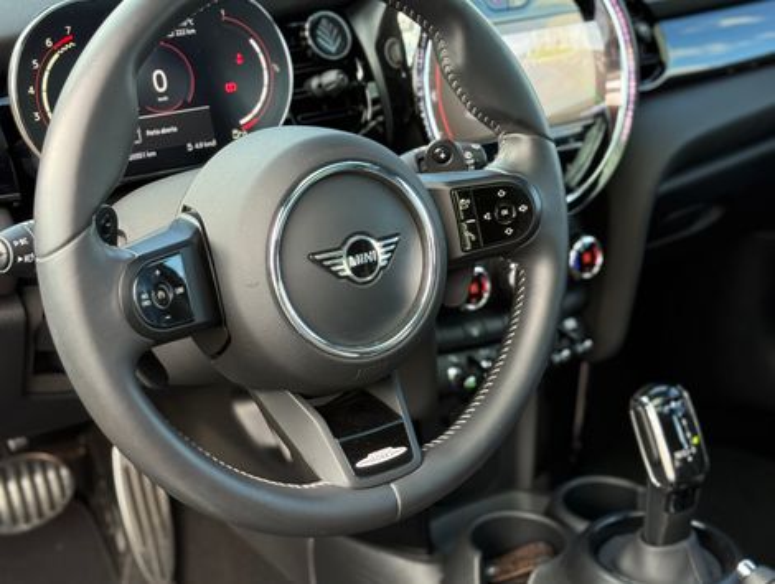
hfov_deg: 39.6
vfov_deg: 30.3
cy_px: 292
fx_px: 1076
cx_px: 388
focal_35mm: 48
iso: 160
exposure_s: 1/151
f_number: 1.78
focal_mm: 6.76
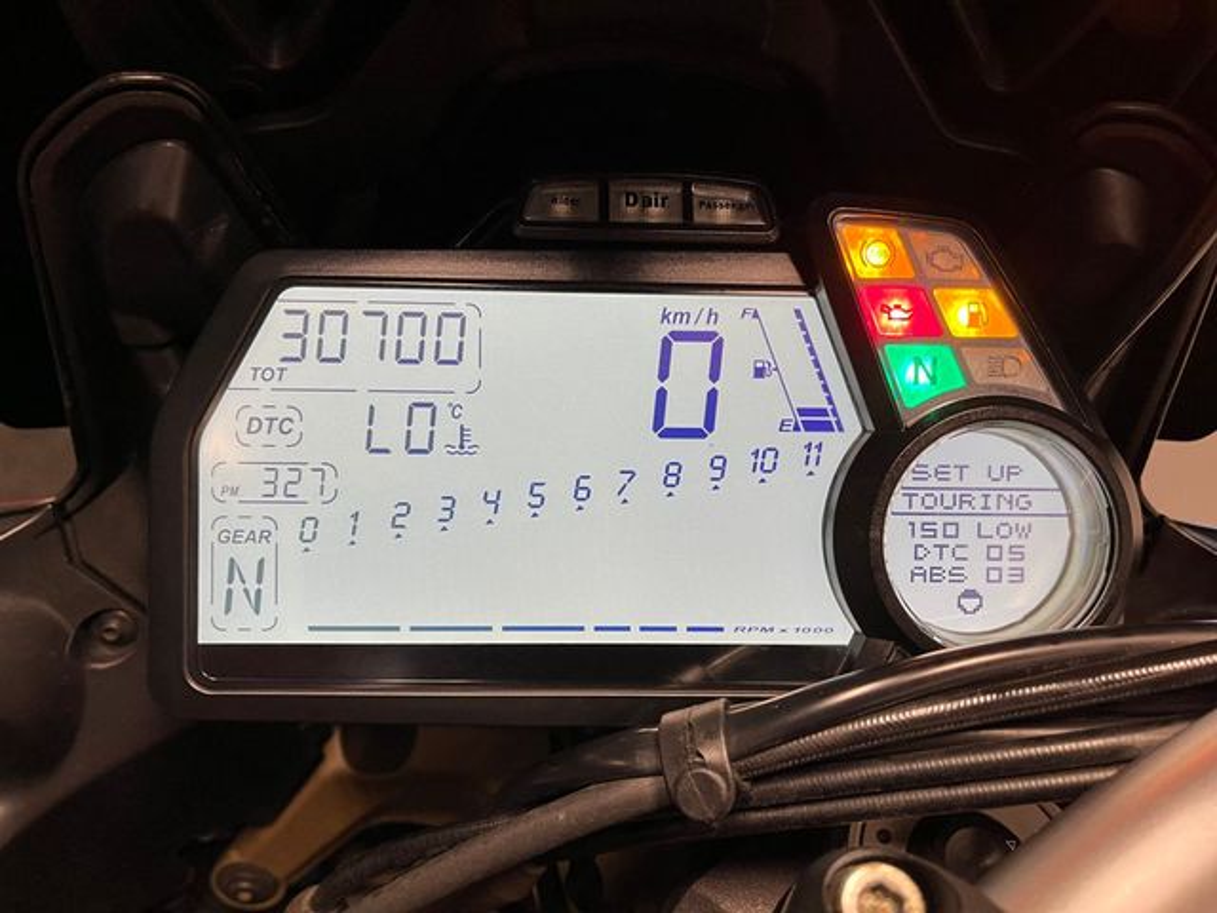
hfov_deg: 67.3
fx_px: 914
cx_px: 608
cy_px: 456
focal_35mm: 26
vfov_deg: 53.1
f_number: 1.6
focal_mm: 5.1
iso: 125
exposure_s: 1/80
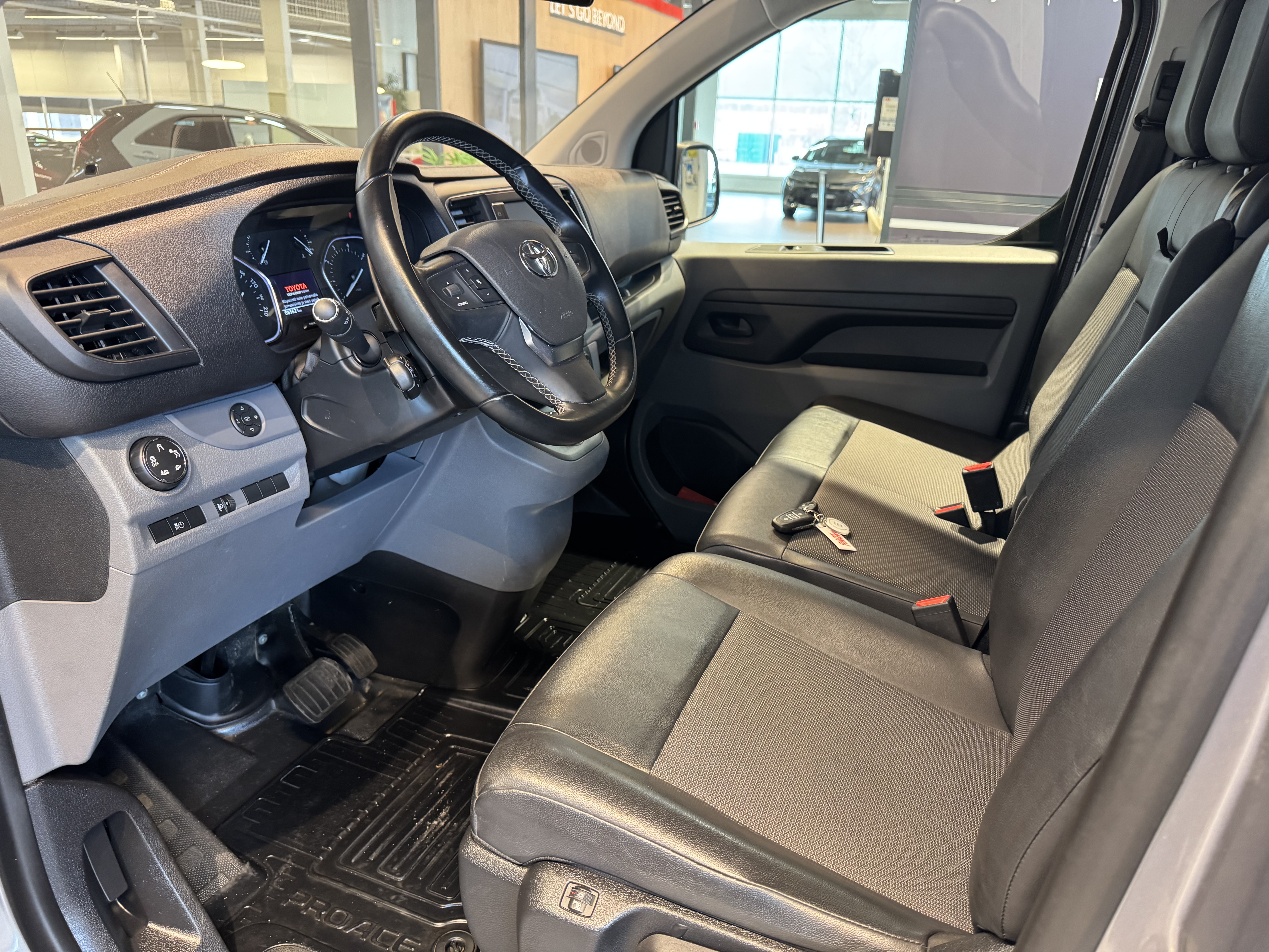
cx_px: 634
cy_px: 476
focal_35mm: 24
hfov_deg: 71.6
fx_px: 880
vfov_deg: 56.8
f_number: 1.78
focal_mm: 6.76
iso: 400
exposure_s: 1/50
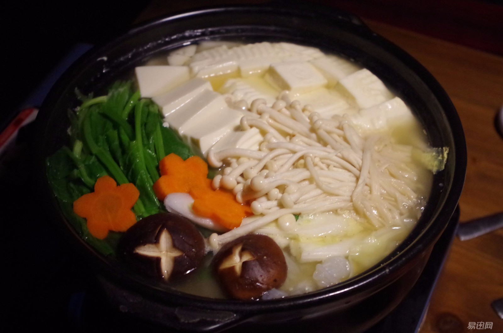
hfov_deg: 27.1
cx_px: 252
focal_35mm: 75
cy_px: 166
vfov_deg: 18.1
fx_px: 1046
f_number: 5.6
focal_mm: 50
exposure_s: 1/13
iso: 3200
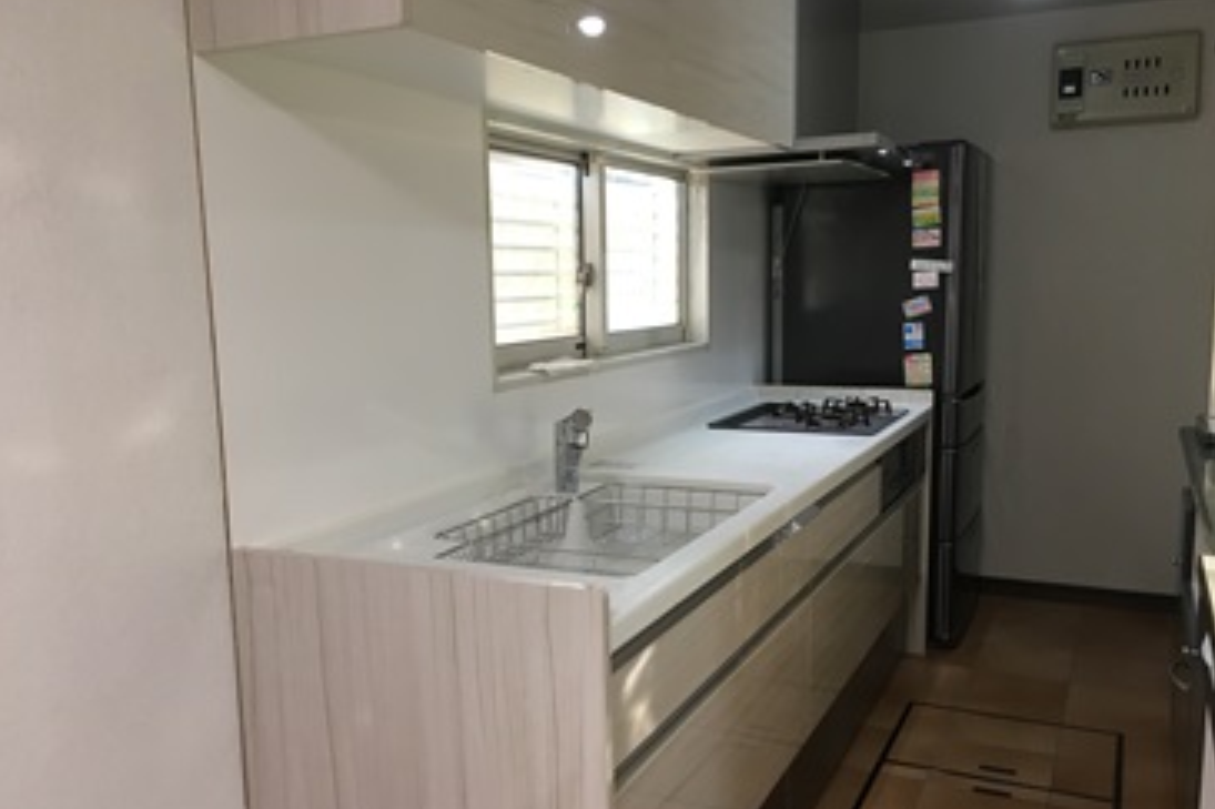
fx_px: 1046
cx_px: 617
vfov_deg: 42.2
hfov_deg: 60.3
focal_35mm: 31
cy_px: 448
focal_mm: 4.15
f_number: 2.2
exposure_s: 1/30
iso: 64
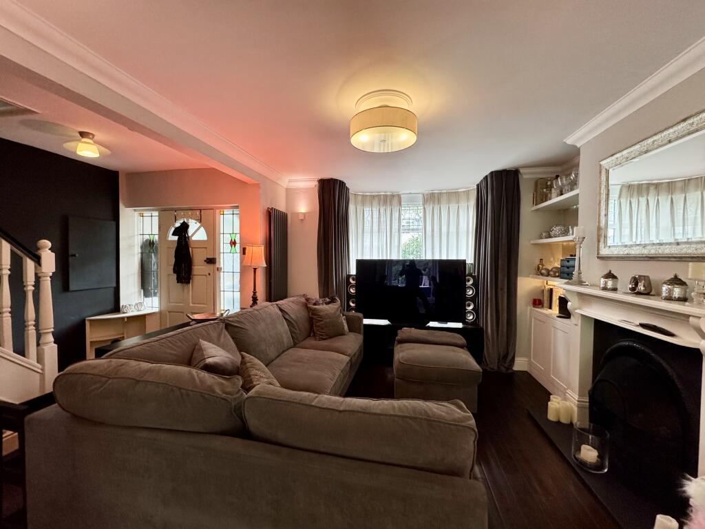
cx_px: 352
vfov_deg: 85.7
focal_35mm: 14
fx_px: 285
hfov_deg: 102.1
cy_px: 264
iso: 320
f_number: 2.2
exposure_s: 1/77
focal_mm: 2.22
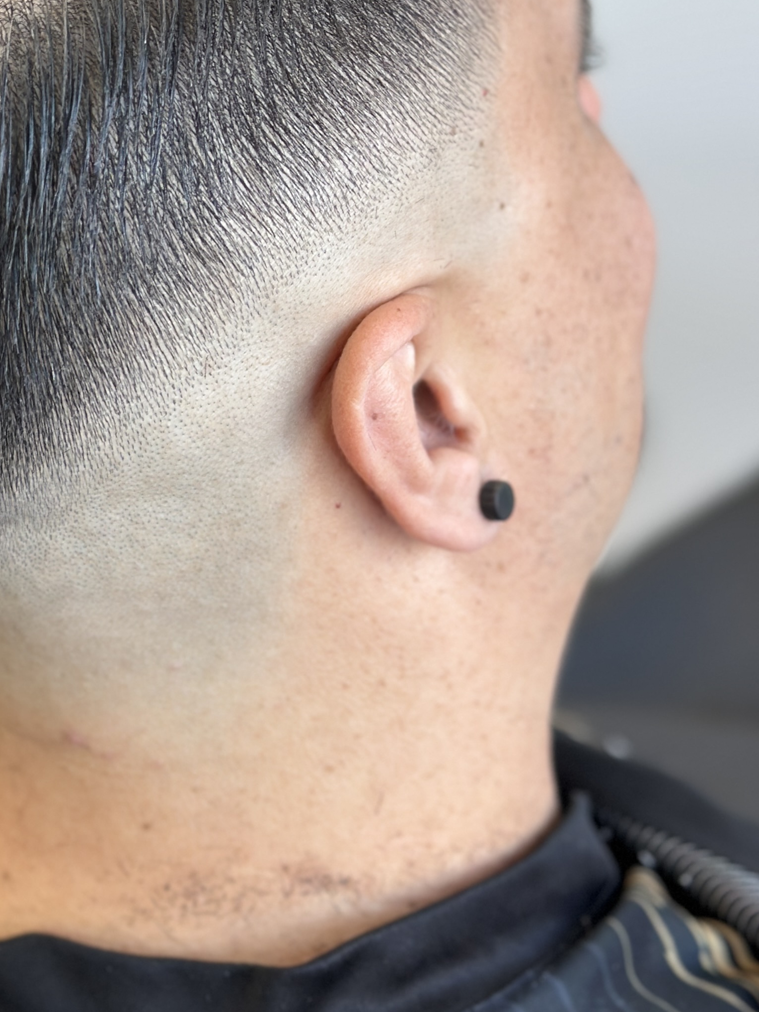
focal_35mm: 95
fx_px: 2777
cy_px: 104
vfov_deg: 20.2
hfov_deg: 15.4
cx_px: 99
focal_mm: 6.86
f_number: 1.78
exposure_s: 1/122
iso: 64
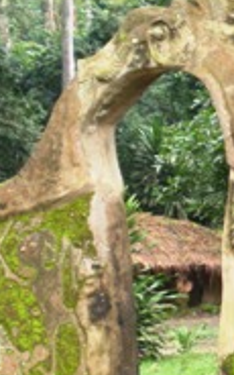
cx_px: 397
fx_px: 1612
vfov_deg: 13.2
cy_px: 219
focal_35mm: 158
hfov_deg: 8.1
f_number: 3.9
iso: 200
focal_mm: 9.3
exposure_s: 1/41.6
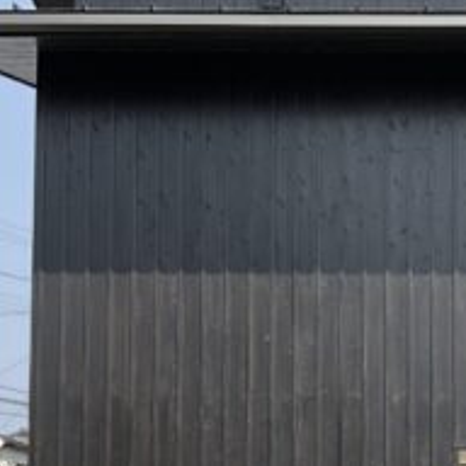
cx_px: 466
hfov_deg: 20.9
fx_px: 1218
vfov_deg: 21.0
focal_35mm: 80
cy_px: 451
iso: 16
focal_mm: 3
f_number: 1.8
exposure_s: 1/1786
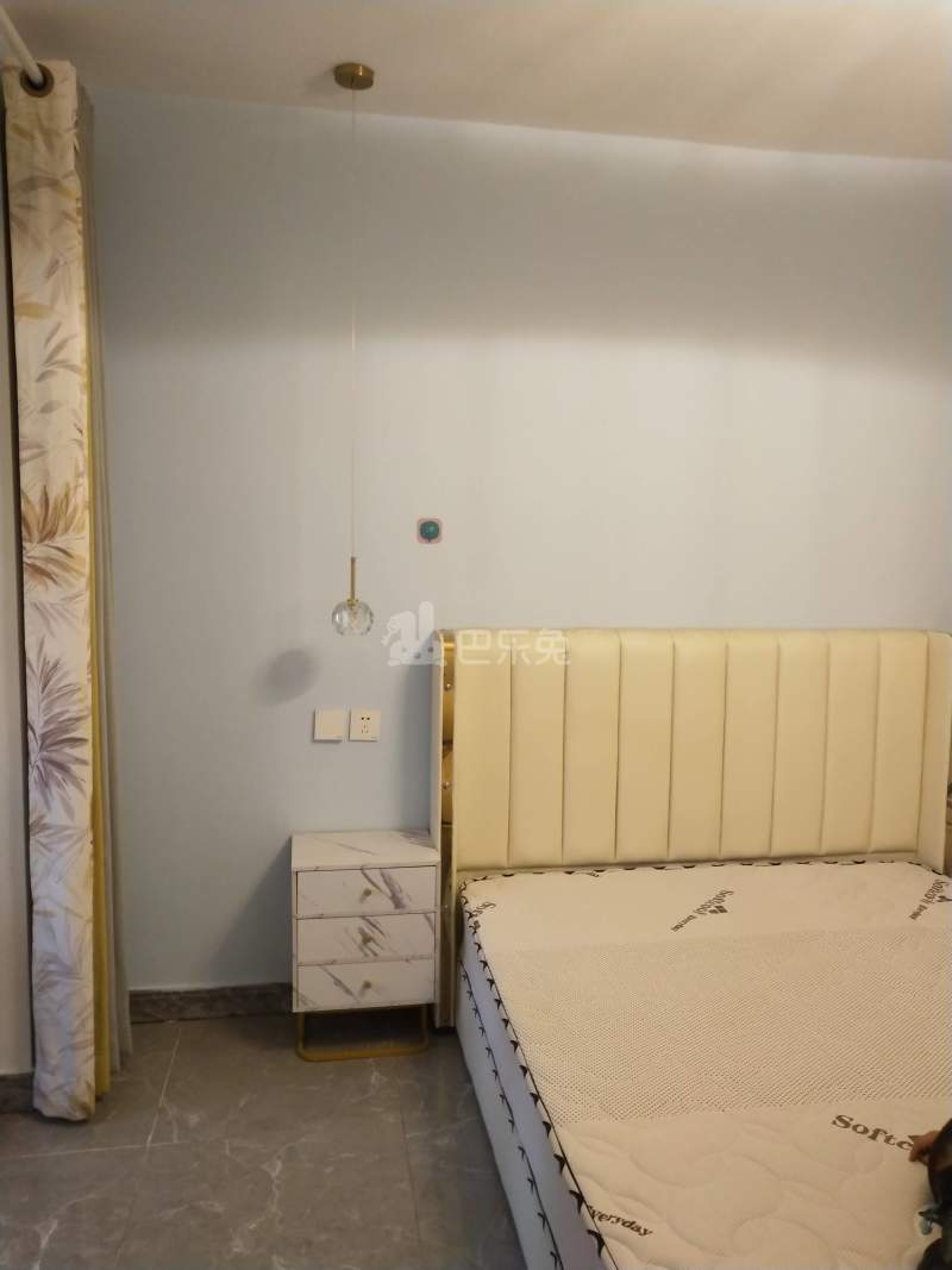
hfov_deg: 46.8
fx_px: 1100
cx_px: 476
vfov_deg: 60.0
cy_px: 635
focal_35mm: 30
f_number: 1.8
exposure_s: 1/50
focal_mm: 3.95
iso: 256
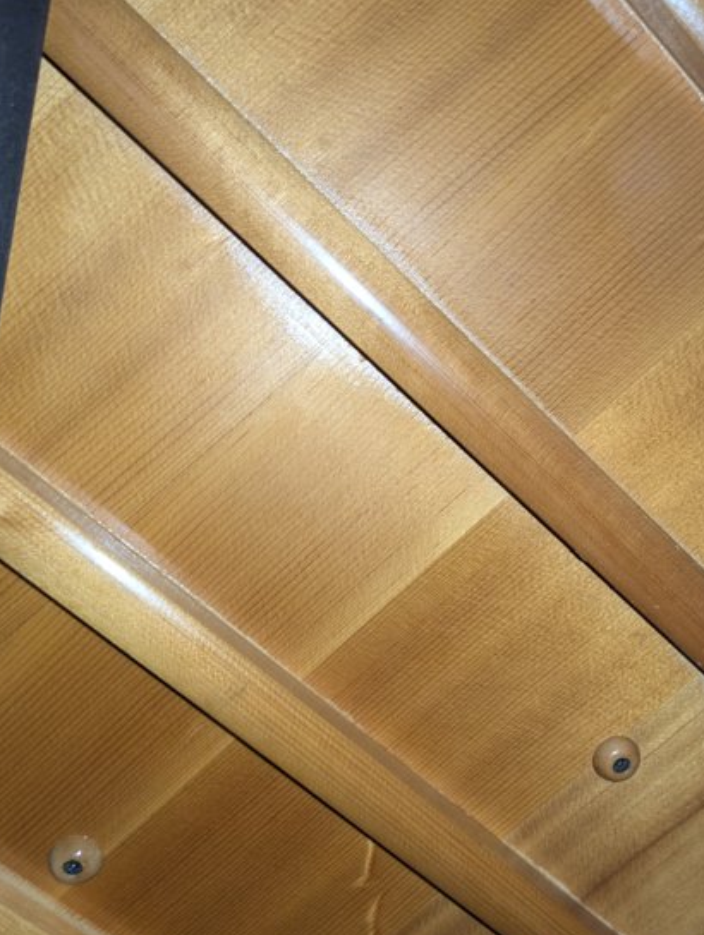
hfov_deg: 42.9
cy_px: 559
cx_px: 410
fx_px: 893
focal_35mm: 33
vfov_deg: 54.9
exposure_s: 1/60
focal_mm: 5.43
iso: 222
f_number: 1.89
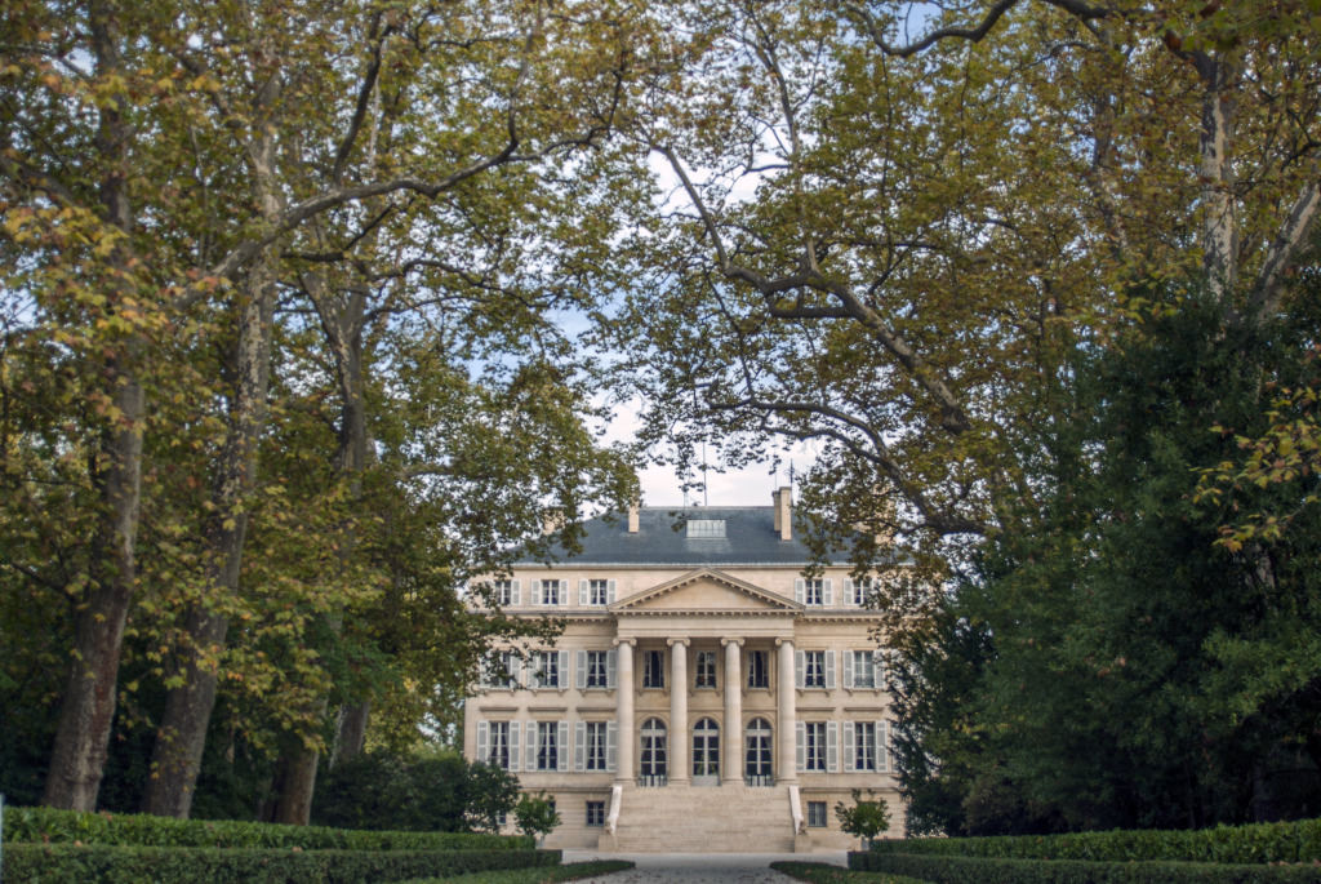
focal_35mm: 158
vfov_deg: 8.7
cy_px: 442
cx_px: 660
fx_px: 5785
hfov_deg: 13.0
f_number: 4.5
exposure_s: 1/250
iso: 100
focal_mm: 105
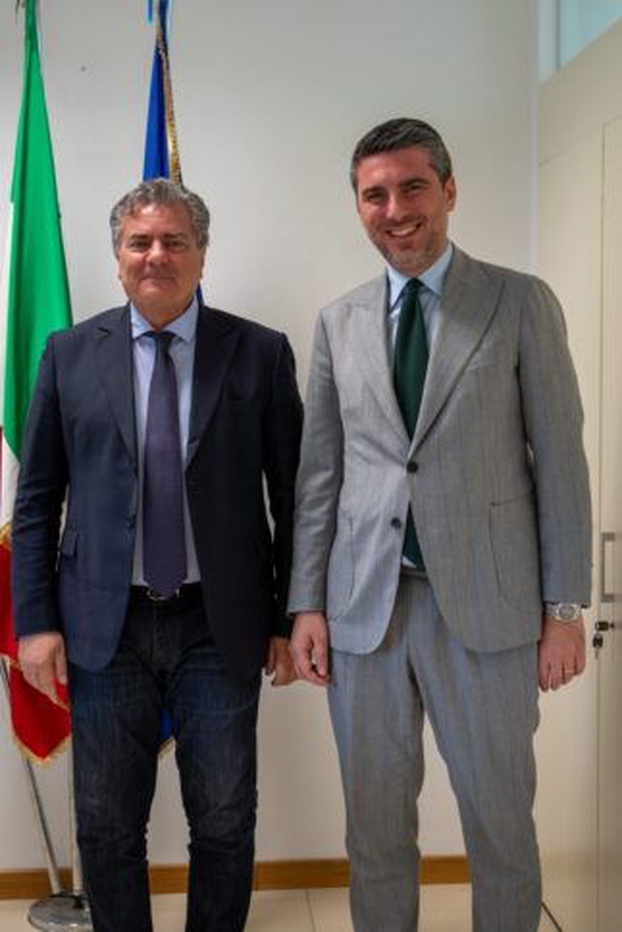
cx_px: 311
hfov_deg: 37.9
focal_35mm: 35
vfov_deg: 54.4
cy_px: 466
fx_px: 906
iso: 640
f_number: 2
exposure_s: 1/250
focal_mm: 35
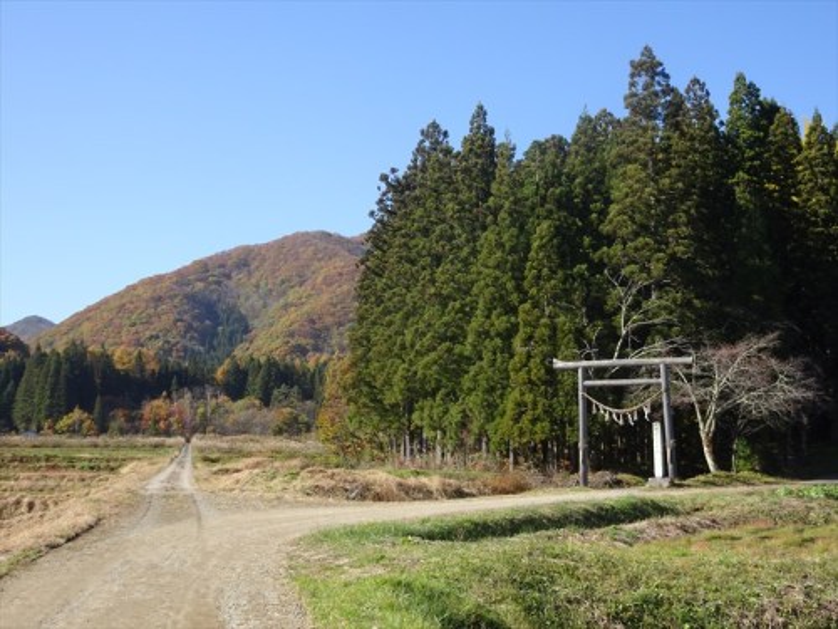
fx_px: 1162
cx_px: 419
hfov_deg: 39.7
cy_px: 314
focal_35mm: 48
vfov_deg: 30.3
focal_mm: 8.18
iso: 80
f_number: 4.5
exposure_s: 1/320
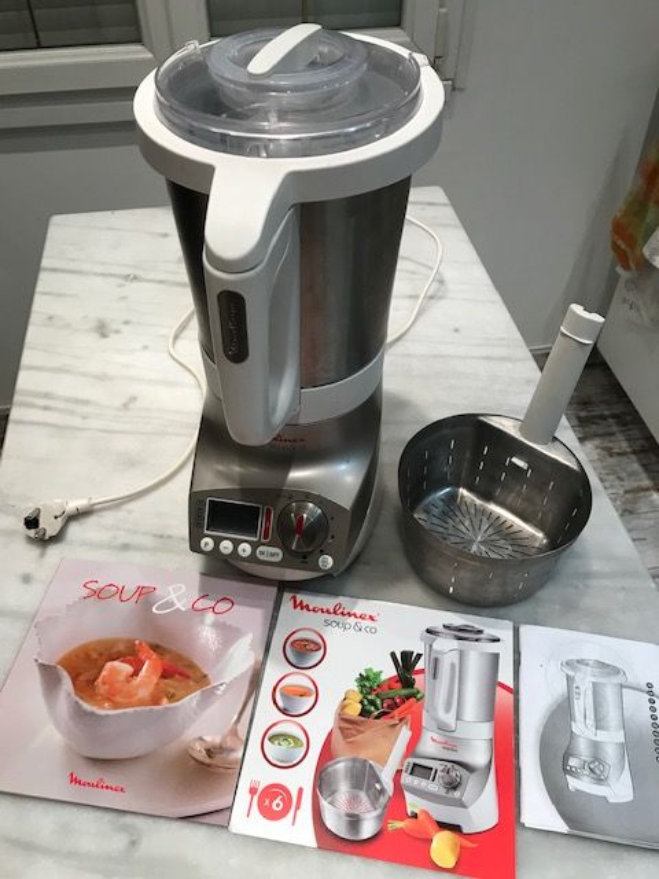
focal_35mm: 28
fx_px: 711
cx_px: 330
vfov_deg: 63.4
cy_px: 440
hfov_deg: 49.7
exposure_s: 1/33
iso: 25
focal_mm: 3.99
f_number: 1.8
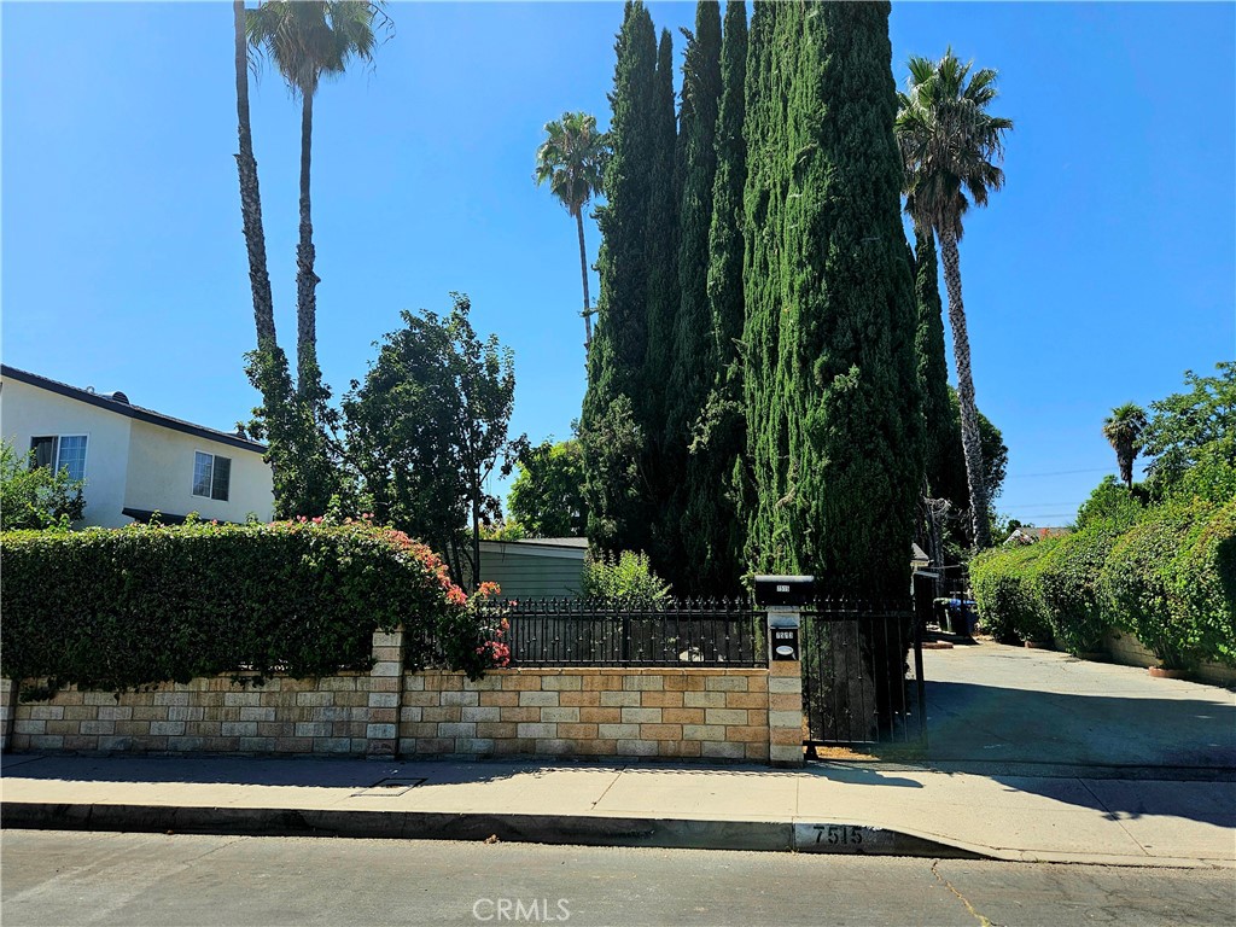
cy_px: 464
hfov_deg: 73.9
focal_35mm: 23
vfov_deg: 58.9
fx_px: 821
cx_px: 618
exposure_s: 1/2000
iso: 25
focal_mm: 5.4
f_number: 1.8
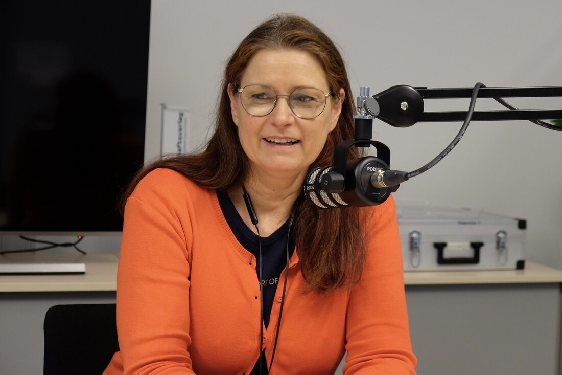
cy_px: 188
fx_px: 796
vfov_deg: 26.5
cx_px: 281
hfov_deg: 38.9
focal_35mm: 51
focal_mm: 34.3
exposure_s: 1/60
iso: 800
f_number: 3.6
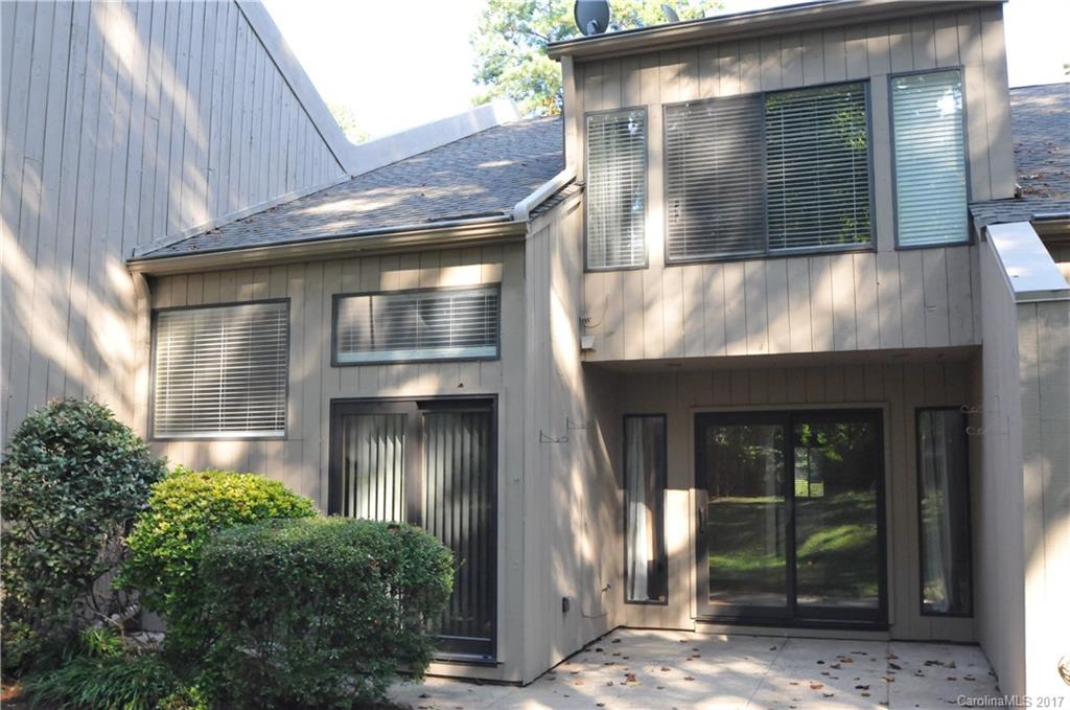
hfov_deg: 59.6
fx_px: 935
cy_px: 355
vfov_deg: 41.6
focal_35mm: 32
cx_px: 535
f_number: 9
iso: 1600
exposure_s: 1/200
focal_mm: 21
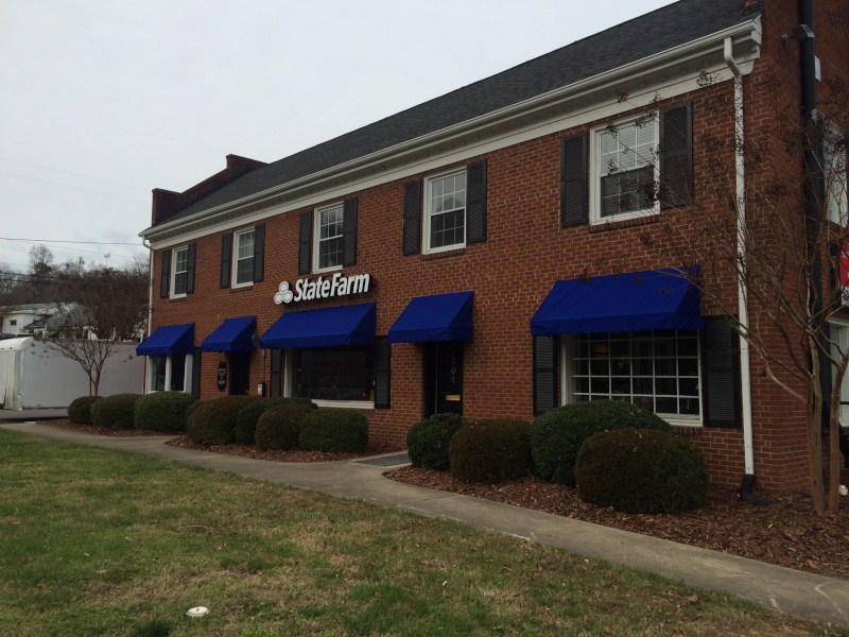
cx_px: 424
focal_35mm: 29
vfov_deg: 48.2
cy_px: 318
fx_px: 711
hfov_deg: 61.7
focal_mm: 4.15
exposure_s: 1/977
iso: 32
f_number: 2.2
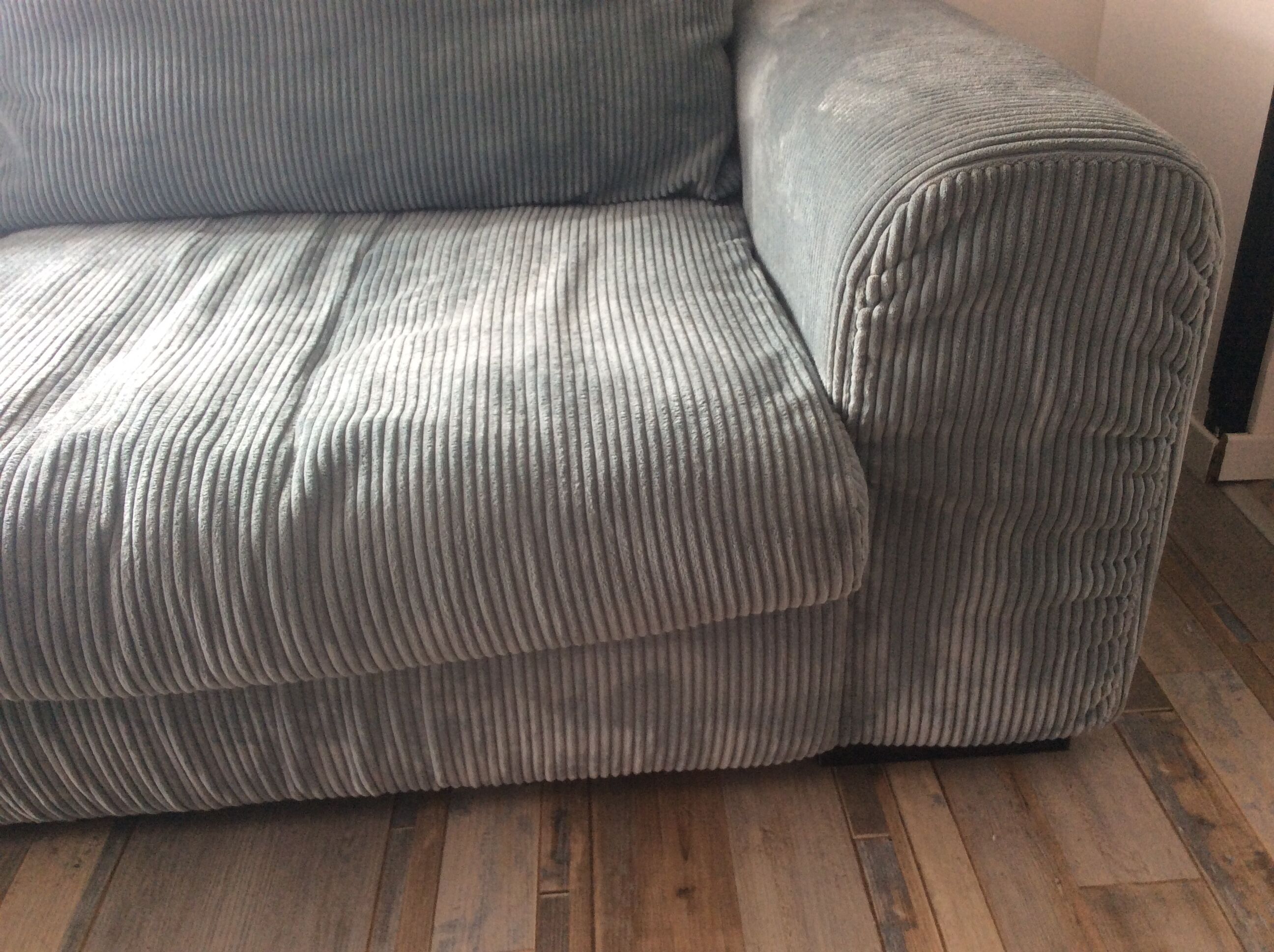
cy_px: 476
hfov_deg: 56.9
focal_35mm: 32
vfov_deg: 44.1
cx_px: 637
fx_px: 1176
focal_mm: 3.3
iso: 50
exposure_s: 1/25
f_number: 2.4
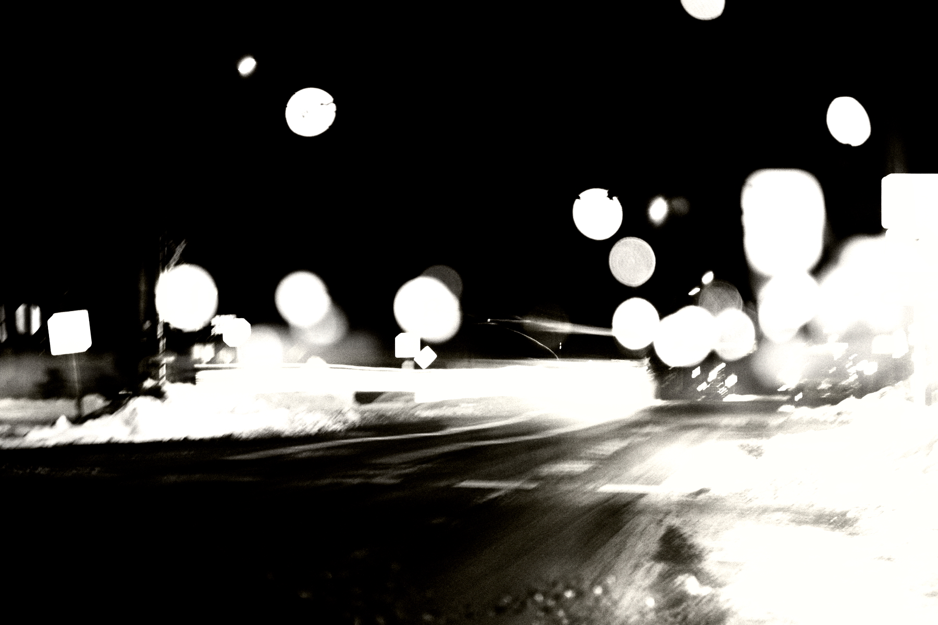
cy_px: 312
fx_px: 2736
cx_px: 469
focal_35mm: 105
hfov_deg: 19.5
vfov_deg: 13.0
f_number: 4
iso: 125
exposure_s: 1.7
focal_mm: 70
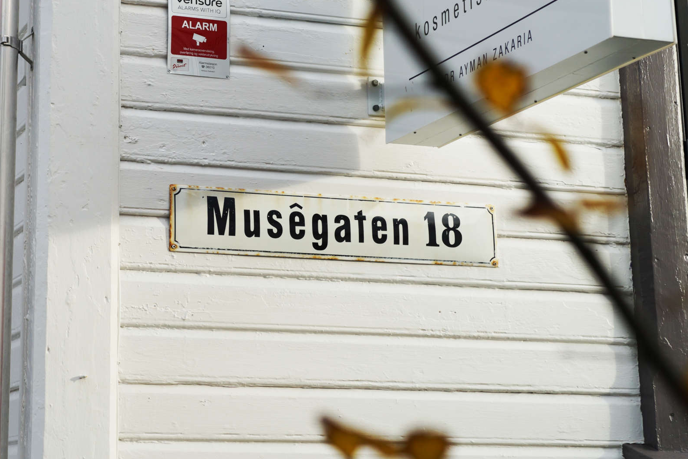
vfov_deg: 16.8
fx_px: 1548
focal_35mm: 81
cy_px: 120
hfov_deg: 24.8
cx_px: 187
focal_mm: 50
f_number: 5.6
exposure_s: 1/125
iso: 100
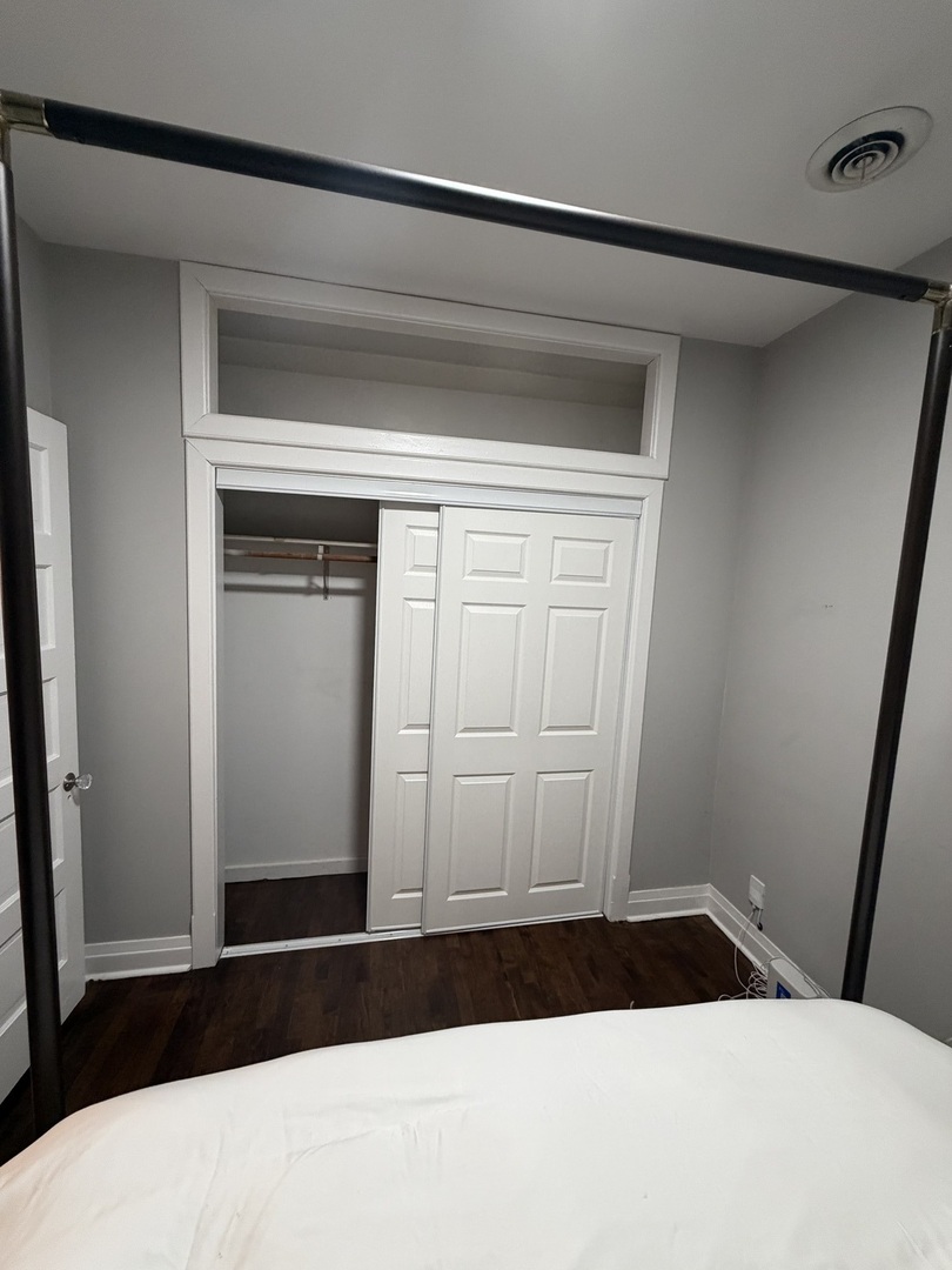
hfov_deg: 85.7
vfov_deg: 102.1
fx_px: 513
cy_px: 635
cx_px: 476
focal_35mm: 14
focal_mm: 2.22
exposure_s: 1/60
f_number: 2.2
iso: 320
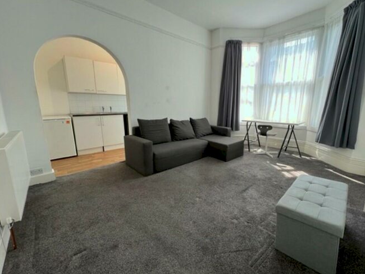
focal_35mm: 14
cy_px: 136
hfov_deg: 101.9
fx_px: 148
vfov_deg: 85.7
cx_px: 195
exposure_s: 1/99
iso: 32
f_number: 1.8
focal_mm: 1.57
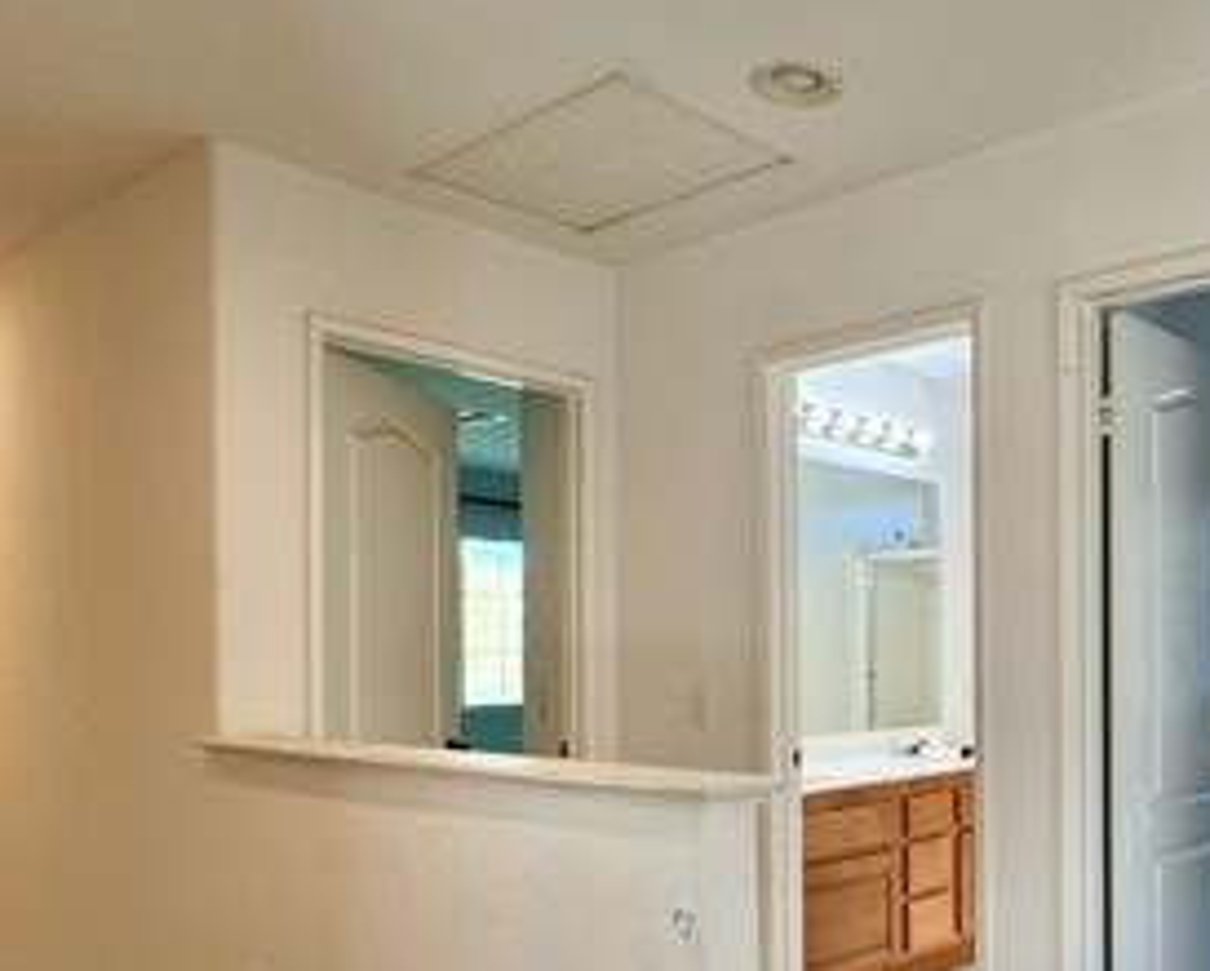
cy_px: 661
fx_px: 1147
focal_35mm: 32
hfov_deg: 51.8
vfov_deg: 45.1
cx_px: 984
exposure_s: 1/120
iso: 100
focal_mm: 2.22
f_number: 2.2
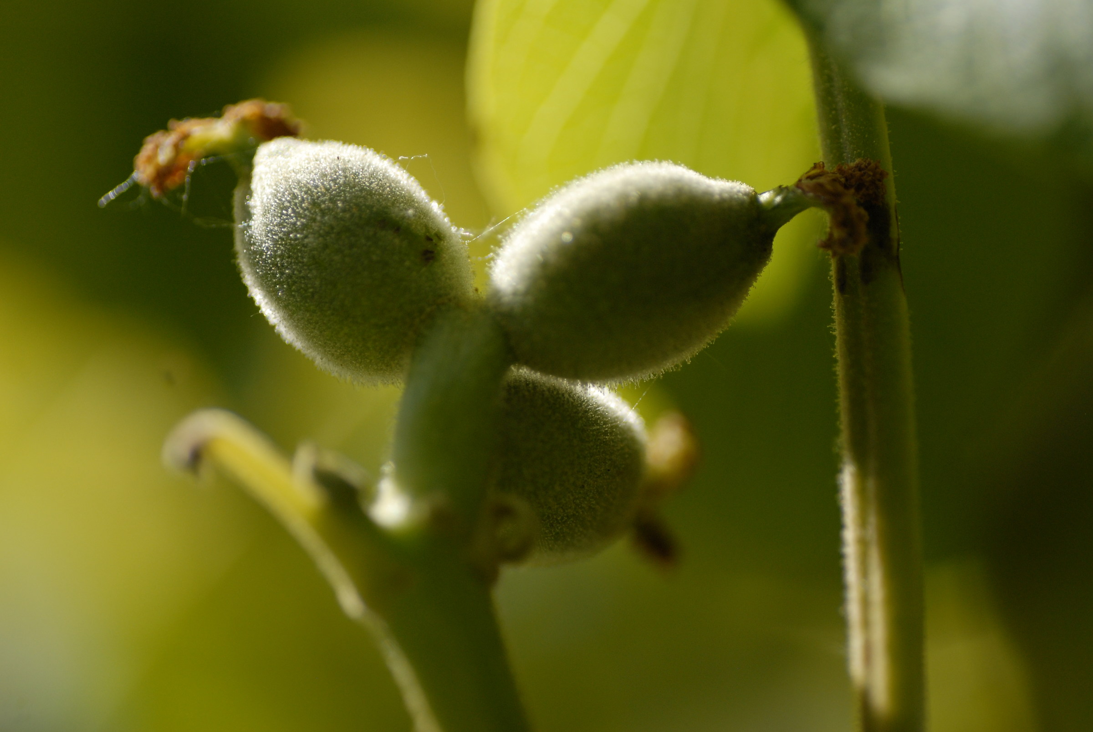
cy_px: 366
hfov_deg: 15.2
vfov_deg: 10.2
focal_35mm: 135
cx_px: 546
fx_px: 4103
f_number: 4
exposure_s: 1/2500
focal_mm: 90
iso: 320
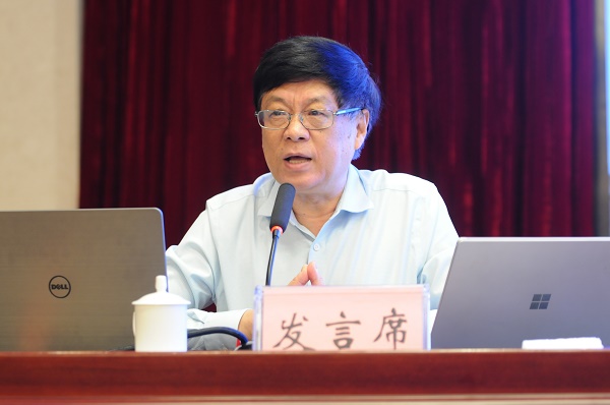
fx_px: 1776
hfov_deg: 19.5
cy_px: 202
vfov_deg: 13.0
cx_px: 305
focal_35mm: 105
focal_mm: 70
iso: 800
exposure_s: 1/50
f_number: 2.8
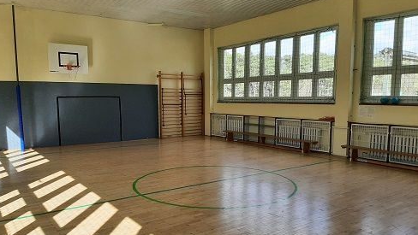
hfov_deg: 66.0
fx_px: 322
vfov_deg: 40.1
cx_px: 205
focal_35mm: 29
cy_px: 138
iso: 40
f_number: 1.7
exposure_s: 1/372
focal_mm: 3.93
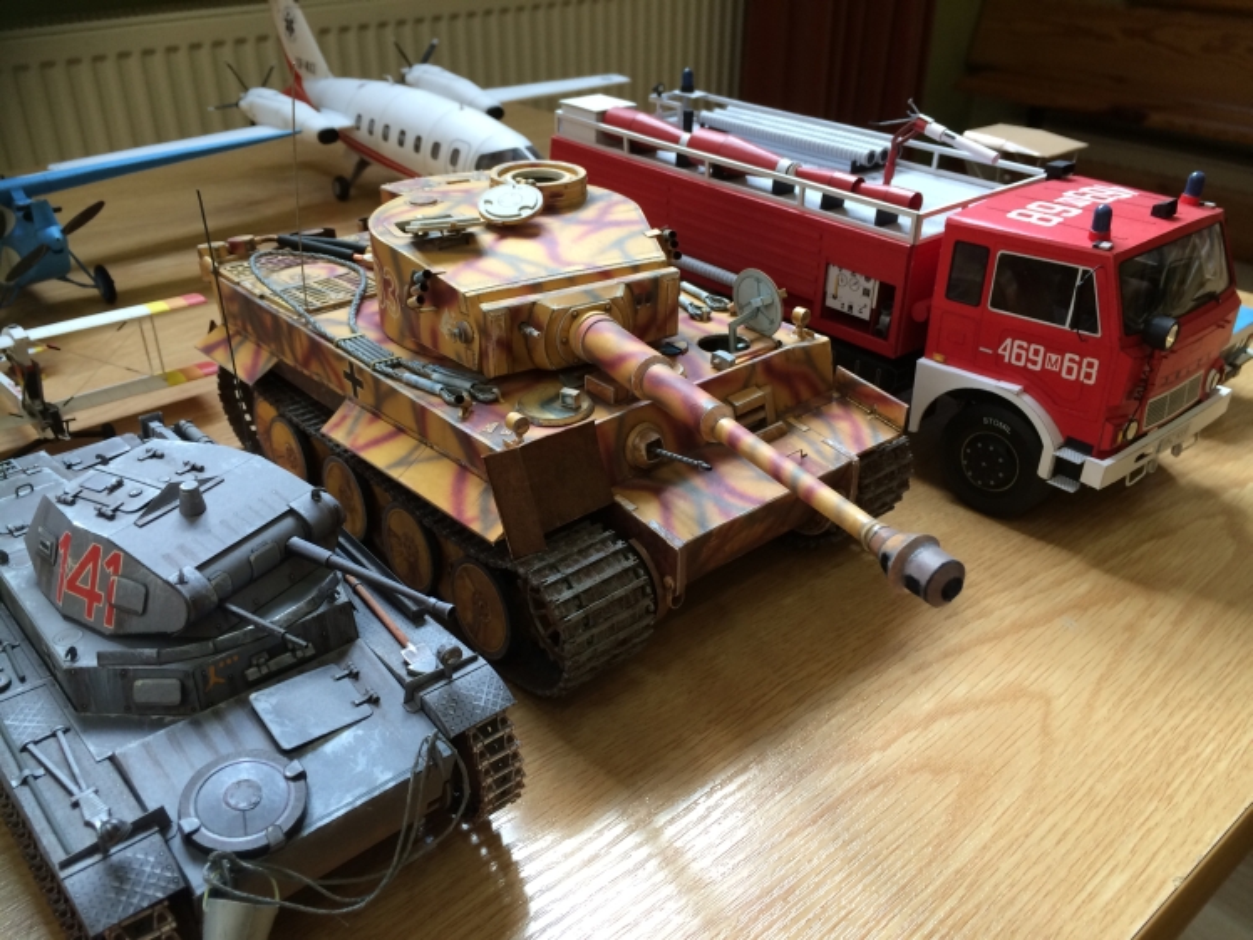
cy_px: 470
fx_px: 1086
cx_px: 626
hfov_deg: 60.0
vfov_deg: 46.8
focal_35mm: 30
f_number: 2.2
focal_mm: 4.12
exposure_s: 1/30
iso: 40
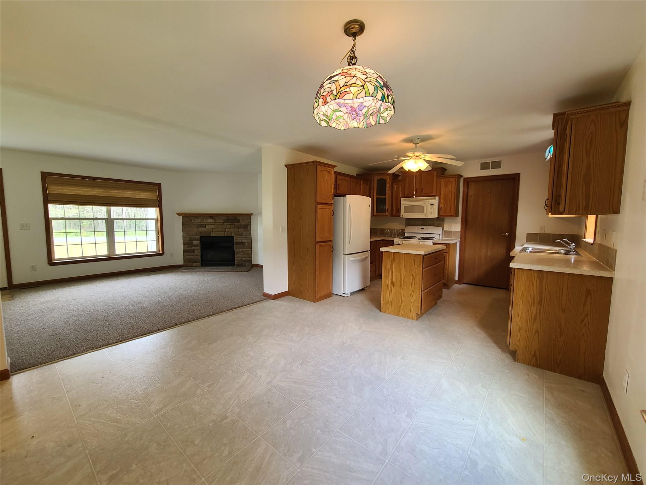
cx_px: 323
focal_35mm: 13
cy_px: 242
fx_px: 243
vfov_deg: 89.9
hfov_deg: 106.2
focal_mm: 2.2
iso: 250
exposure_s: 1/60
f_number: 2.2
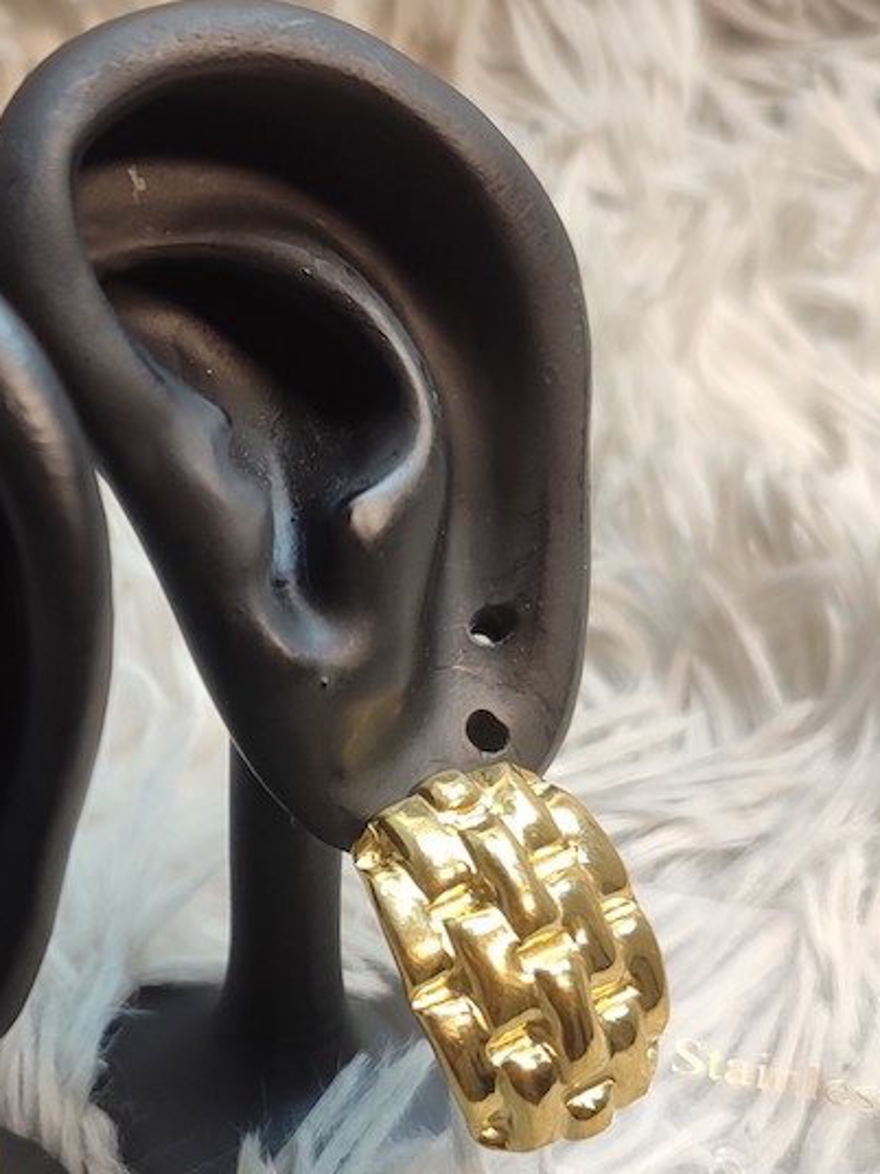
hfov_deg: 25.0
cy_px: 648
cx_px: 31
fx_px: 1898
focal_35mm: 56
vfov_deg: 34.3
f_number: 1.89
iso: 152
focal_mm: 5.95
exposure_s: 1/50
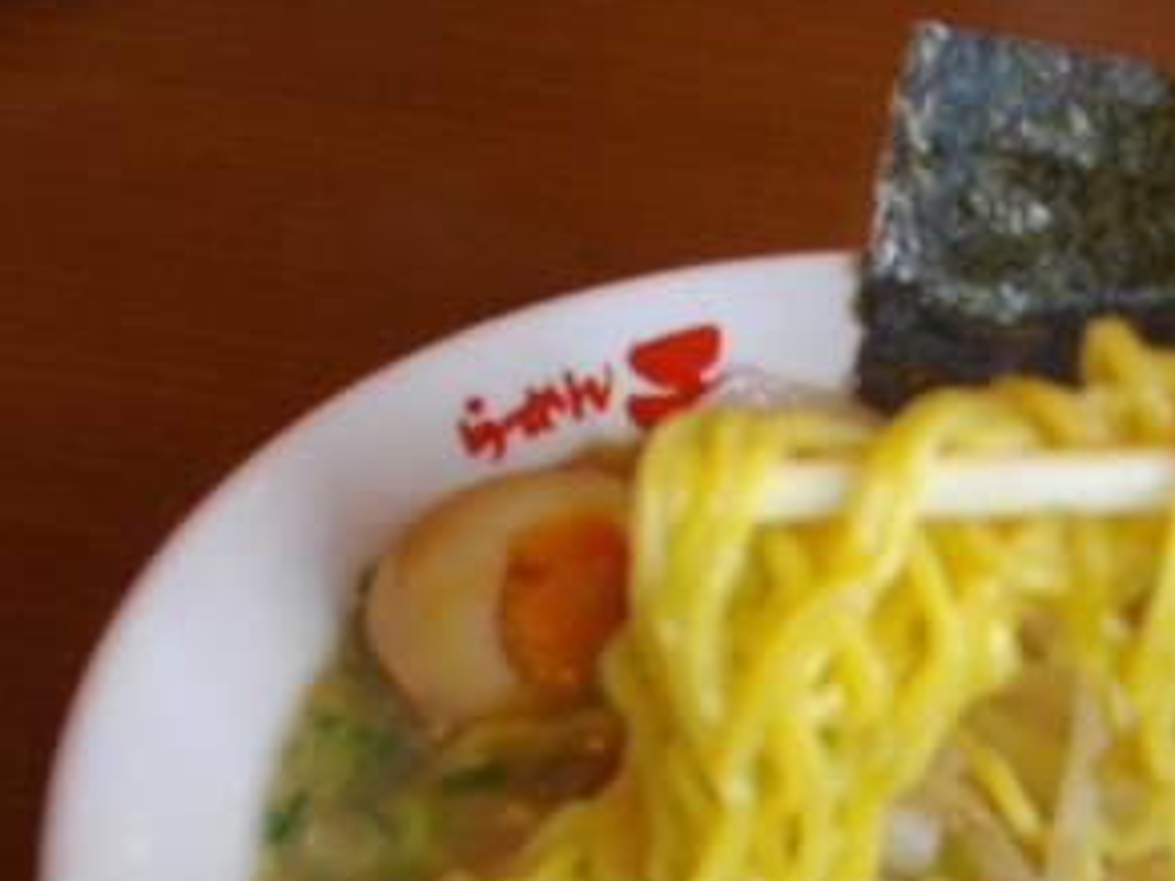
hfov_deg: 36.0
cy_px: 730
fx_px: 1799
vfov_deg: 26.9
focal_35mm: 53
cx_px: 740
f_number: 2.9
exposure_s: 1/125
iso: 200
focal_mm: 5.7
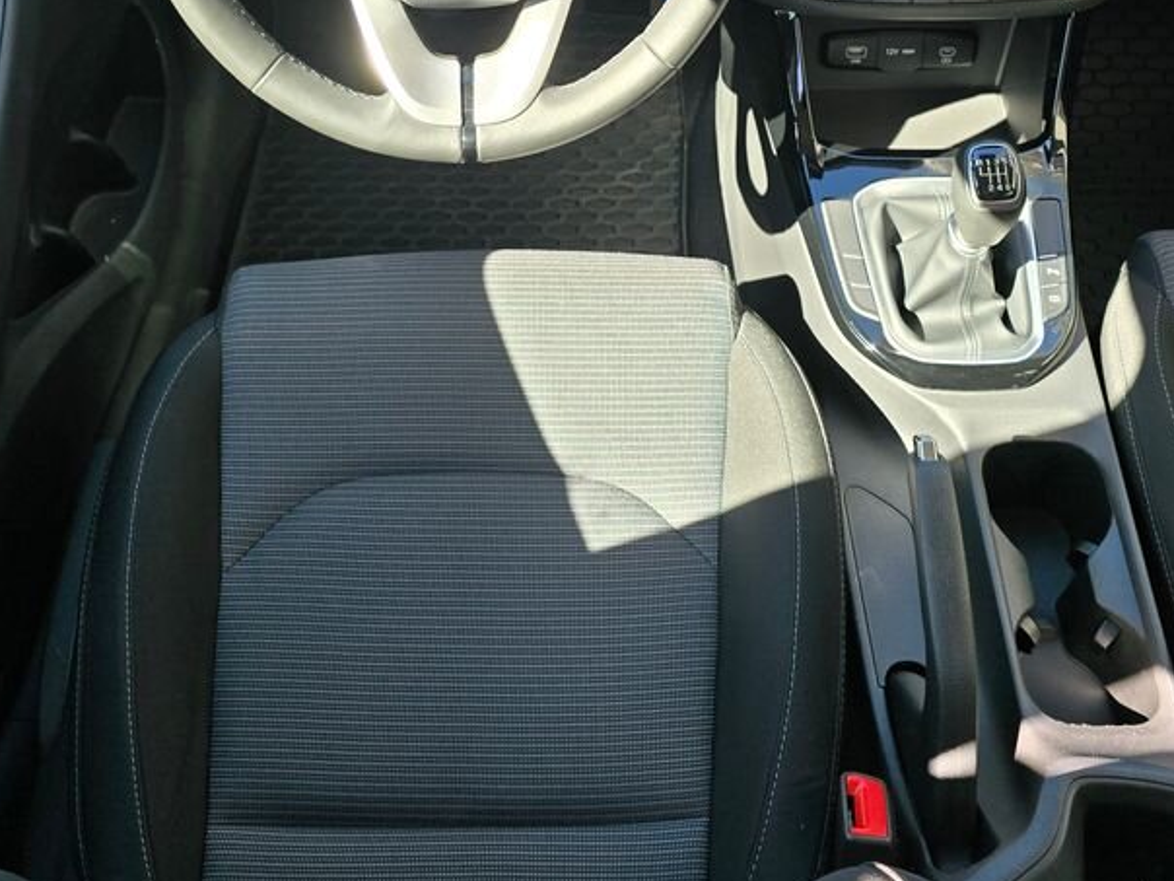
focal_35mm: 39
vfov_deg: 35.3
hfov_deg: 47.9
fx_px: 1323
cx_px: 591
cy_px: 146
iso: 40
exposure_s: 1/180
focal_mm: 6.3
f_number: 1.7
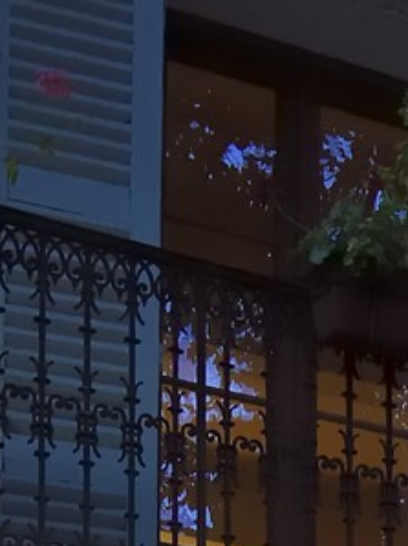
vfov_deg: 12.1
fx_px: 1951
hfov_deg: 11.2
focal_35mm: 124
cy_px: 1391
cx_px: 723
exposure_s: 1/60
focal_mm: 24
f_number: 4
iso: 3200
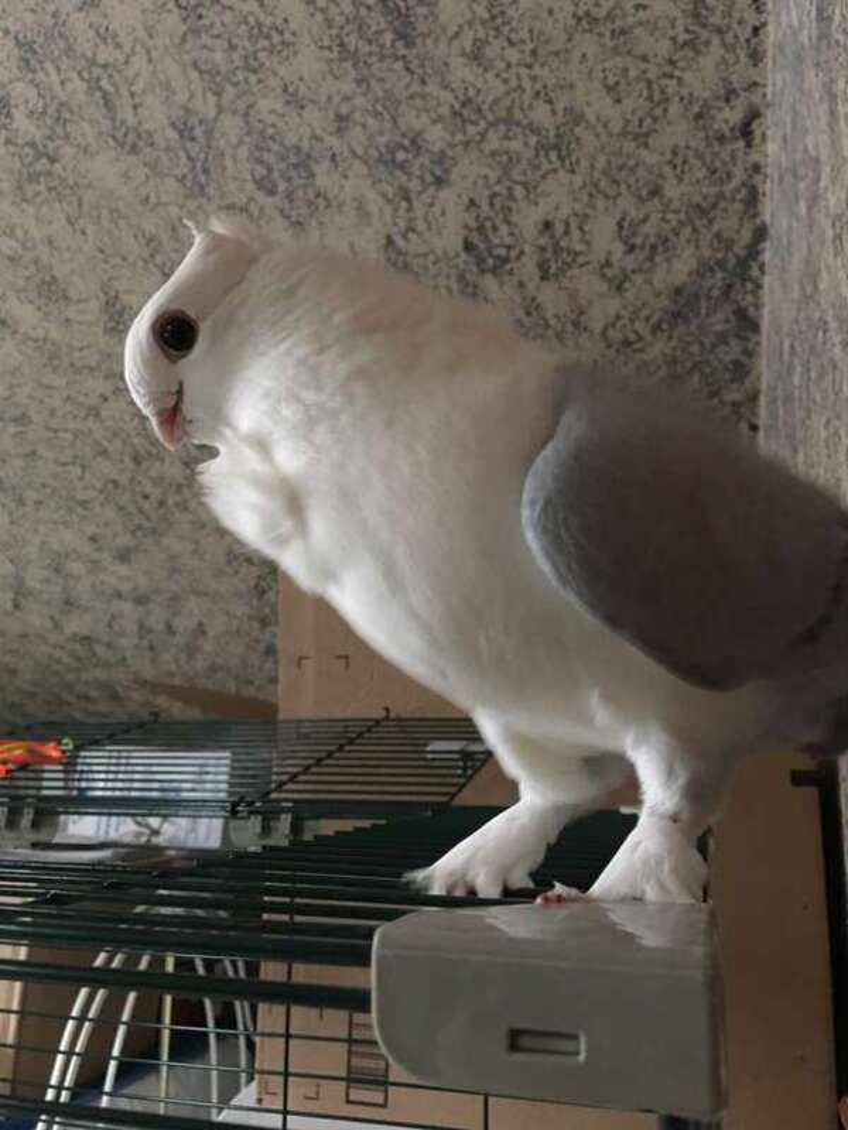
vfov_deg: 61.7
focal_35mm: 29
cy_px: 565
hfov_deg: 48.2
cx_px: 424
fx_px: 947
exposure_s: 1/4
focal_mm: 4.15
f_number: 2.2
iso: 125
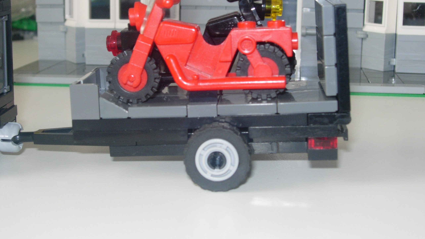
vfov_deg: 18.0
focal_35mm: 67
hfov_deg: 31.4
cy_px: 108
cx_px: 212
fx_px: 755
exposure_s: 1/32.9
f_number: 5.9
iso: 79
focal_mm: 12.7
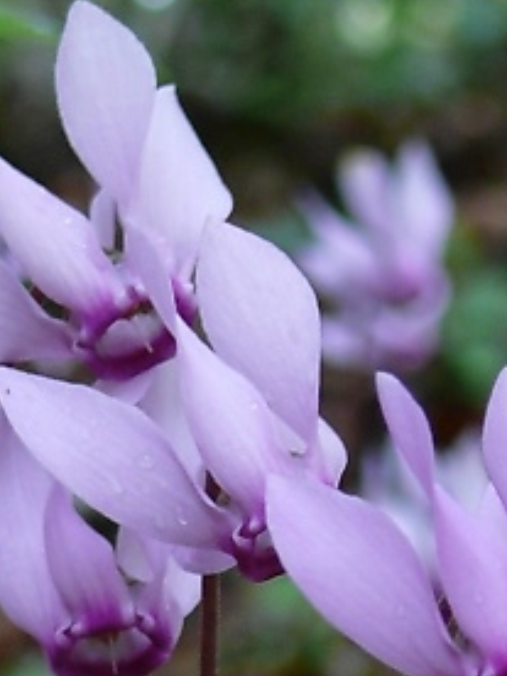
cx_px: 332
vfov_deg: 8.6
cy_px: 794
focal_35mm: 228
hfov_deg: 6.5
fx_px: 4453
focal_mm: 11.8
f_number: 3.2
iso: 100
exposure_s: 1/10
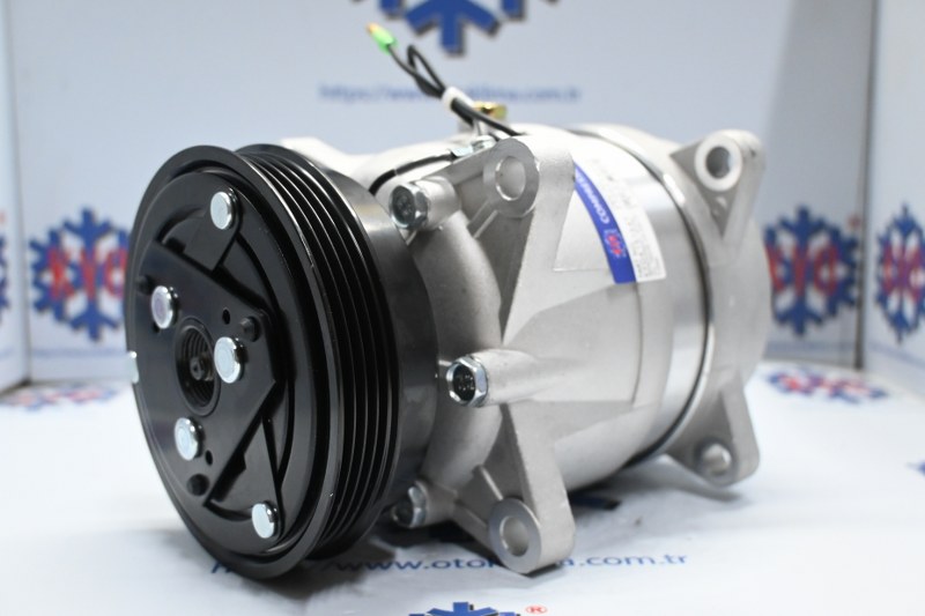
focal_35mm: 38
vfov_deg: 35.5
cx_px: 462
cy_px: 308
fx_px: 963
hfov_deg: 51.3
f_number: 4.2
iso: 2200
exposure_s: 1/125
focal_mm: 25
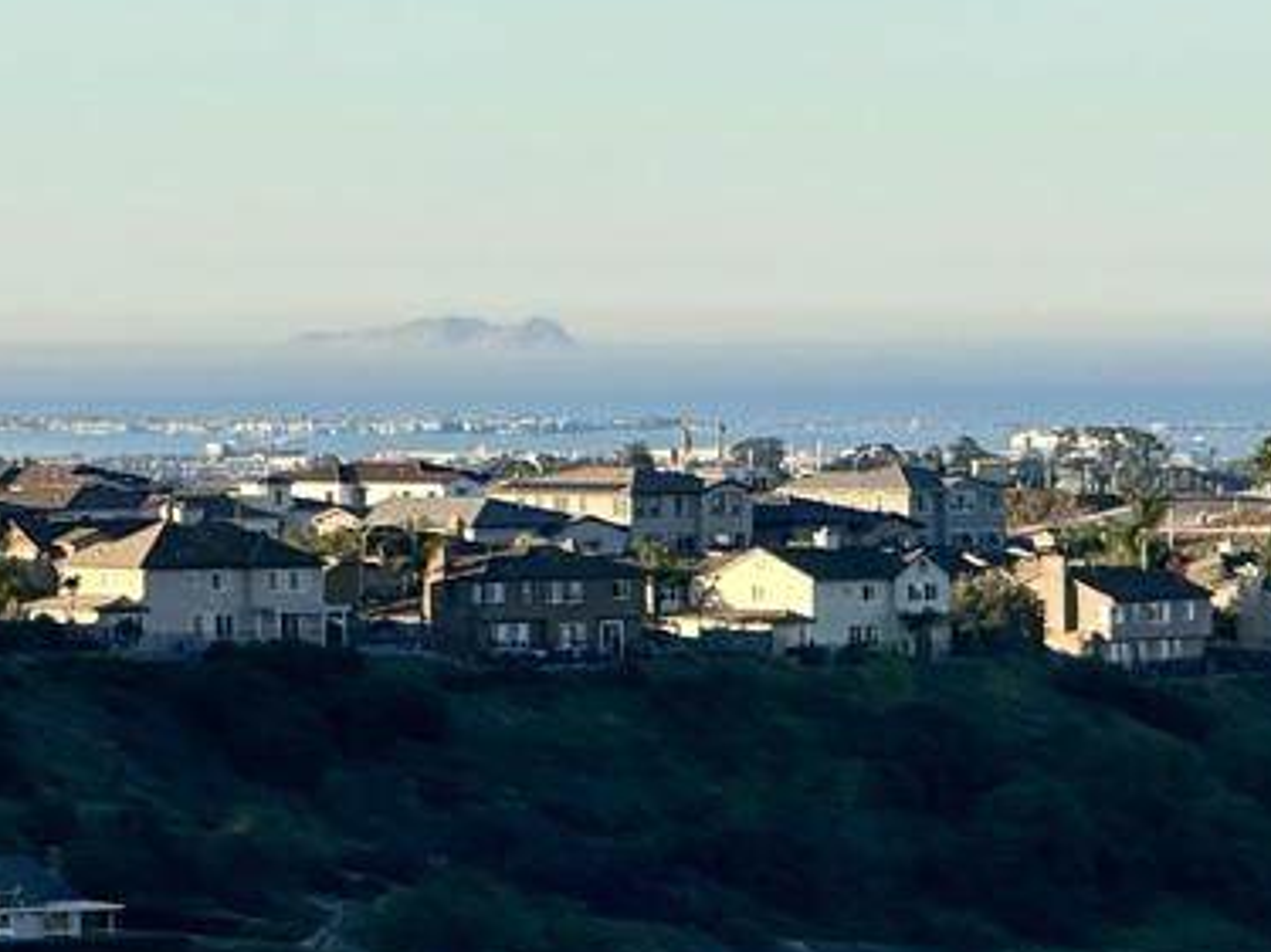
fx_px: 12039
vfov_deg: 4.5
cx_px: 180
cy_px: 457
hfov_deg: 6.0
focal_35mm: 328
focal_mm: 15.66
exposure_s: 1/1481
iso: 64
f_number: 2.8
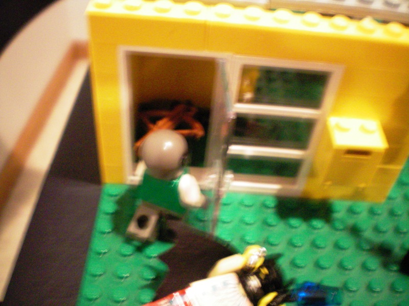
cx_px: 204
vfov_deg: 37.7
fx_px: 449
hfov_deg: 49.0
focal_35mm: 38
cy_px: 153
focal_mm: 6.3
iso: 400
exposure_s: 1/5
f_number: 3.1
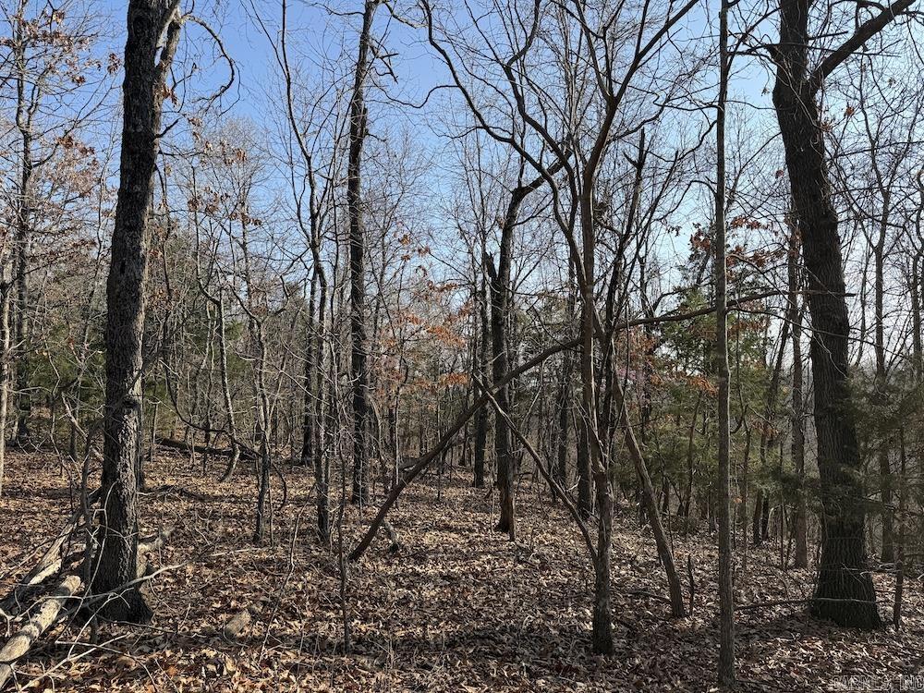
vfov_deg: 56.8
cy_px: 346
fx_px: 641
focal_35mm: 24
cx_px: 462
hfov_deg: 71.6
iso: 100
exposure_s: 1/2110
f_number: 1.78
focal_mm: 6.76
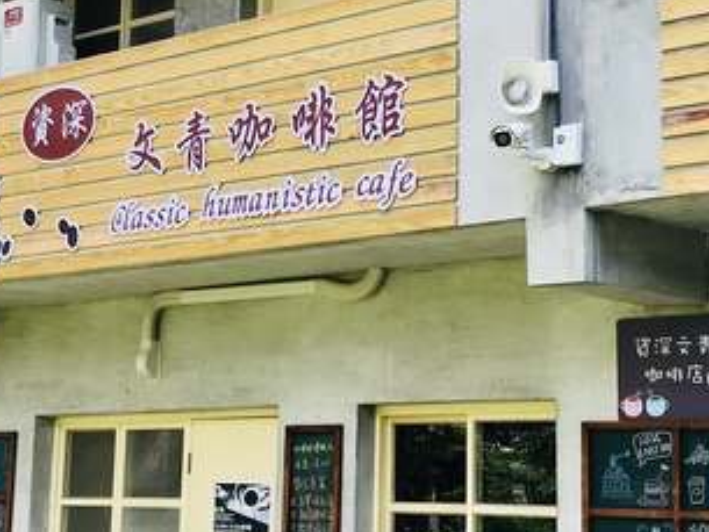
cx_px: 398
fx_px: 1598
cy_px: 208
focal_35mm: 78
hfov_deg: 25.0
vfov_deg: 18.9
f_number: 1.8
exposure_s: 1/647
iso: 20
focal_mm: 3.99
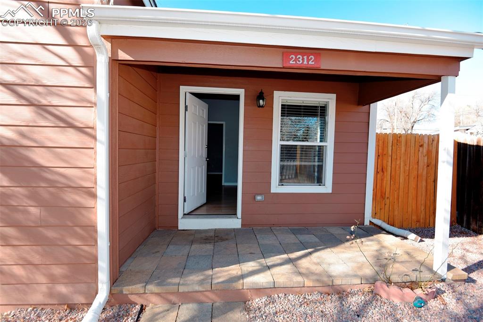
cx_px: 242
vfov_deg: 73.7
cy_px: 161
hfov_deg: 96.8
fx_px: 215
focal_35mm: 16
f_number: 5
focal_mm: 16
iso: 100
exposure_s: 1/100
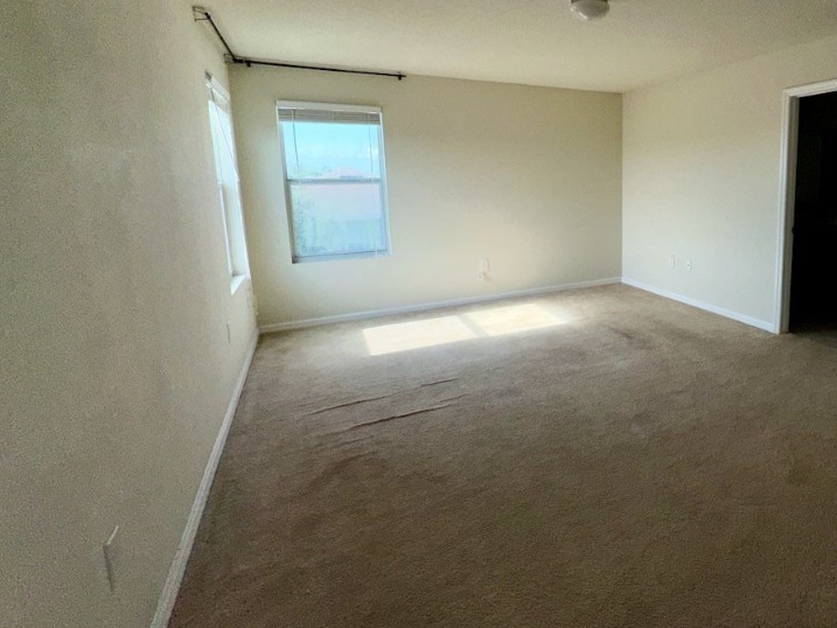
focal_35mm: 20
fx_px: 484
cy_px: 247
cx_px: 586
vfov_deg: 65.3
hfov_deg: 77.9
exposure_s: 1/686
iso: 32
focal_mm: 2.22
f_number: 2.2
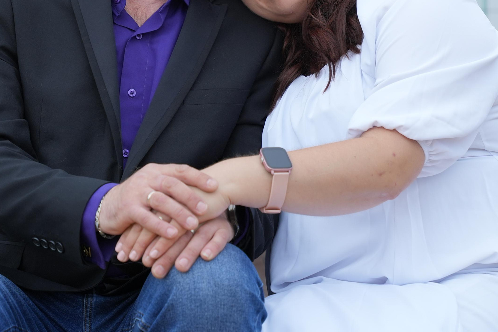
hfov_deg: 15.2
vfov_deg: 10.1
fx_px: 1868
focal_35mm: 135
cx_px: 284
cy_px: 18
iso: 320
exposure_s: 1/1600
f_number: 4
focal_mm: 70
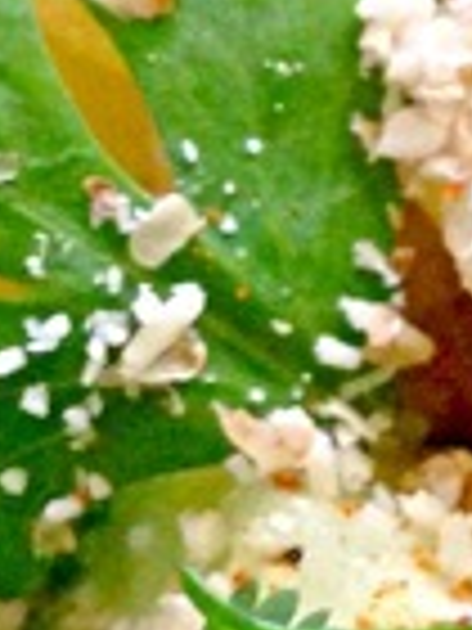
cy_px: 608
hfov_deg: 6.4
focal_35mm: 226
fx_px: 4109
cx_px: 818
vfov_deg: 8.7
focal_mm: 4.13
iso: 320
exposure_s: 1/20
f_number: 2.4
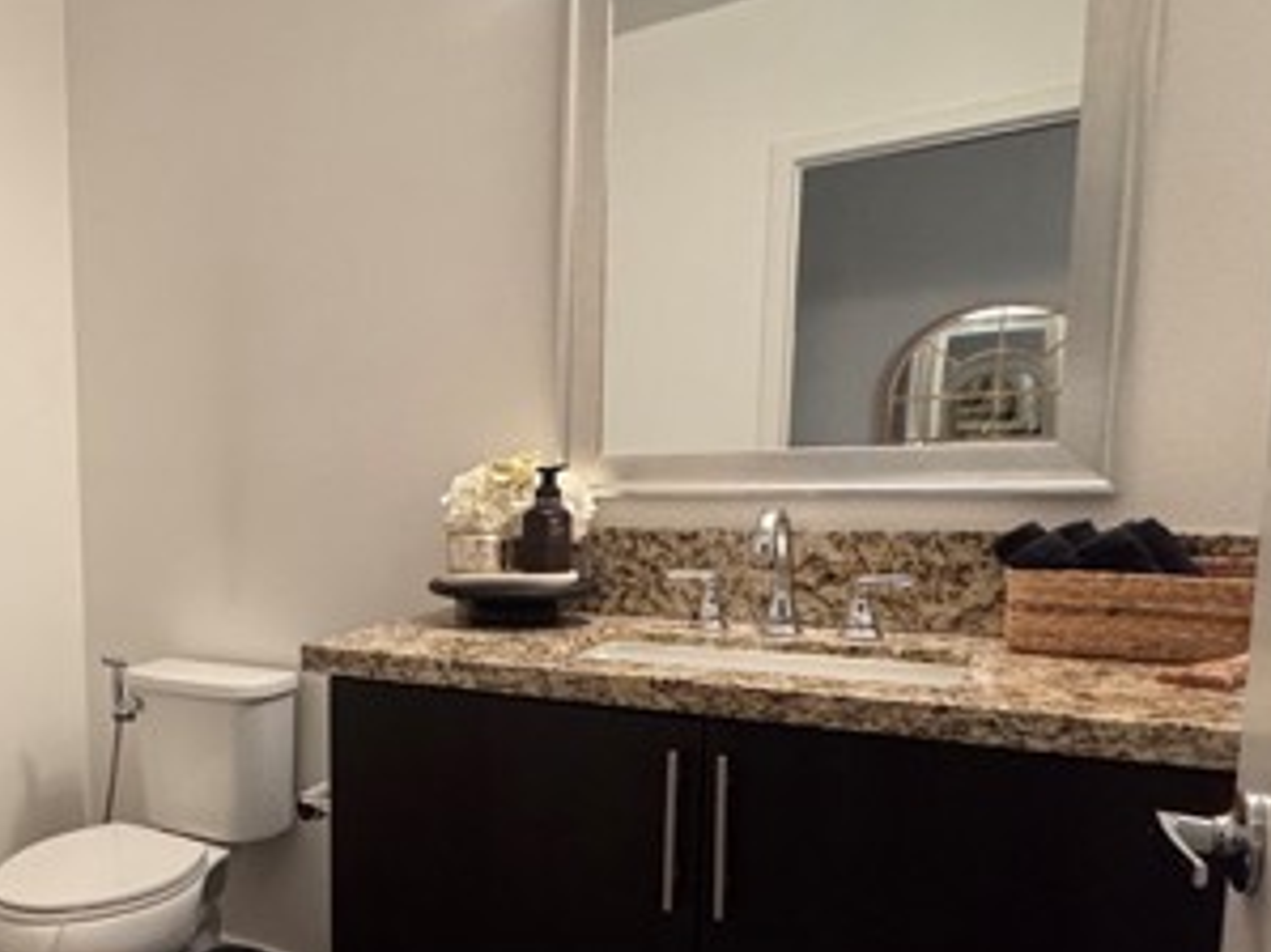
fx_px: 1101
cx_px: 162
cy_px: 604
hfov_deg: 53.6
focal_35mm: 30
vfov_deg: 46.3
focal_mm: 2.22
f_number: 2.2
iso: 500
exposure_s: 1/60
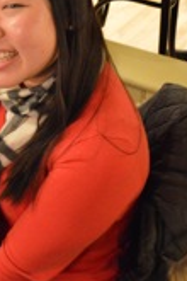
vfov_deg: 22.9
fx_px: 686
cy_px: 67
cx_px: 22
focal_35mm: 88
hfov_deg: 15.4
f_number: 3.8
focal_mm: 22
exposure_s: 1/3
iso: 3200
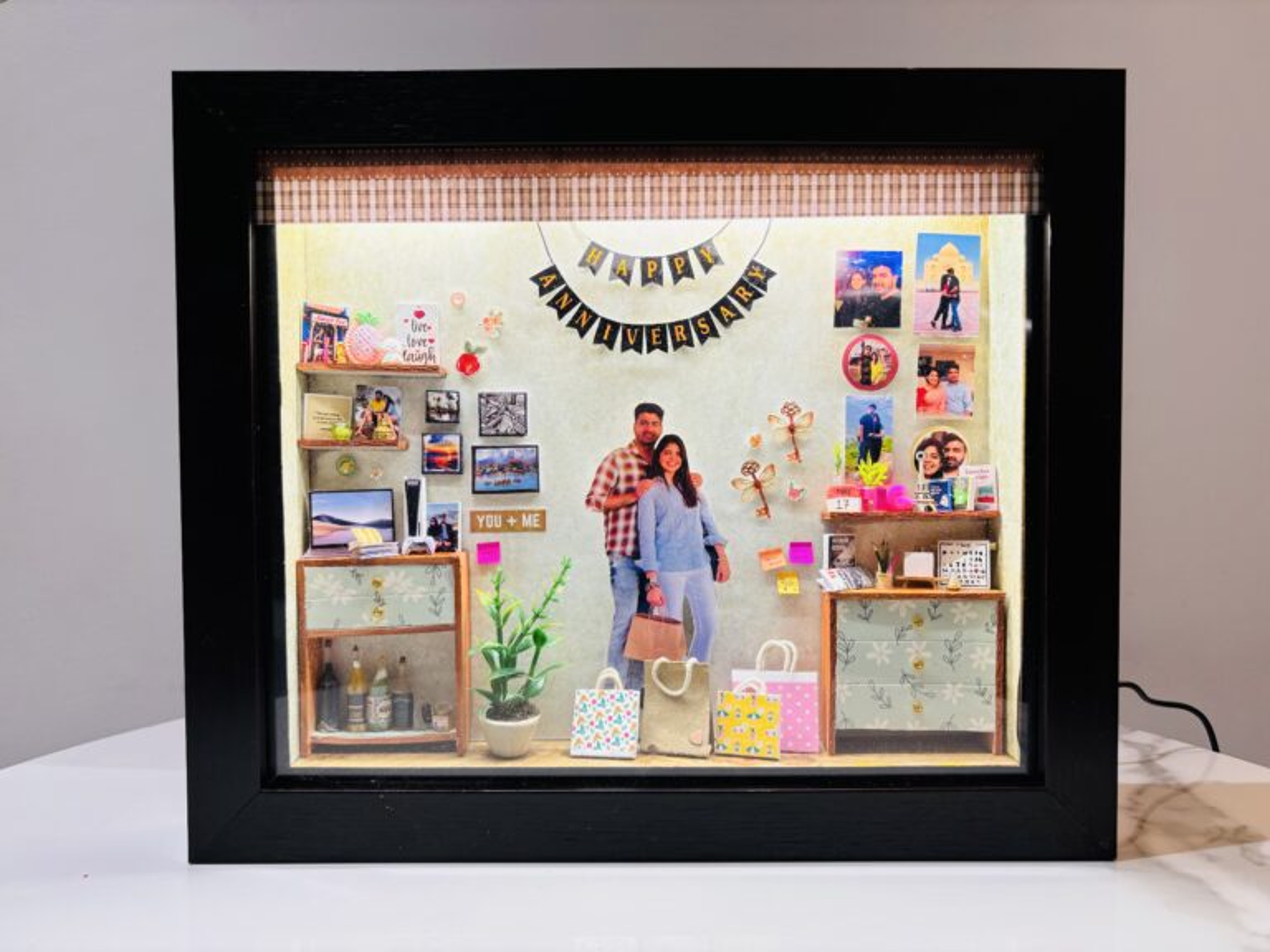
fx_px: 954
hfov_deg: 67.3
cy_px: 476
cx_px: 635
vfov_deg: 53.1
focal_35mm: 26
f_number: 1.6
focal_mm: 5.96
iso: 32
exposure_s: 1/100
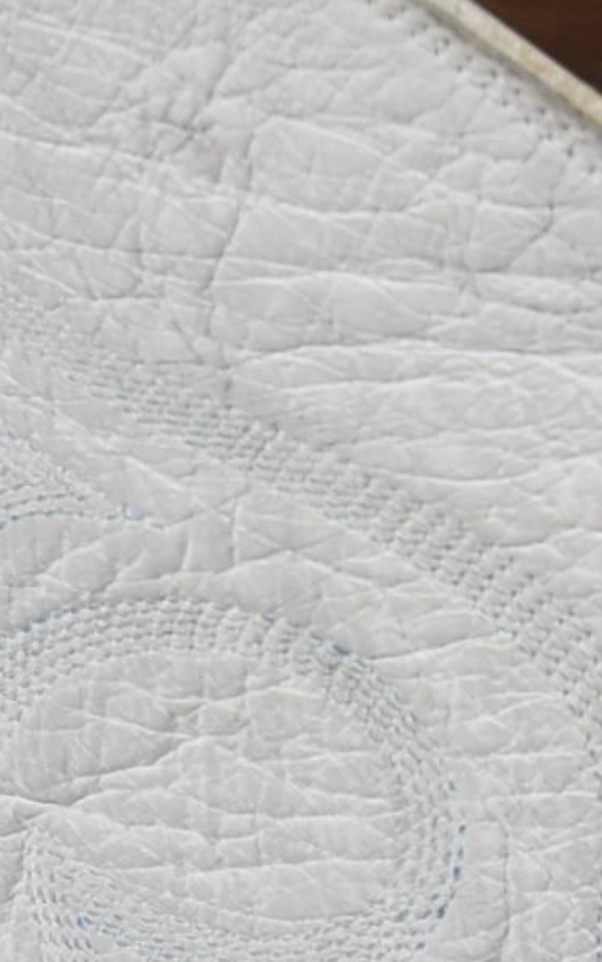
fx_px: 17798
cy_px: 207
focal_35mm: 678
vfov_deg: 3.1
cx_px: 1833
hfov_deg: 1.9
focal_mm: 90
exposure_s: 1/125
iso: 200
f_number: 13
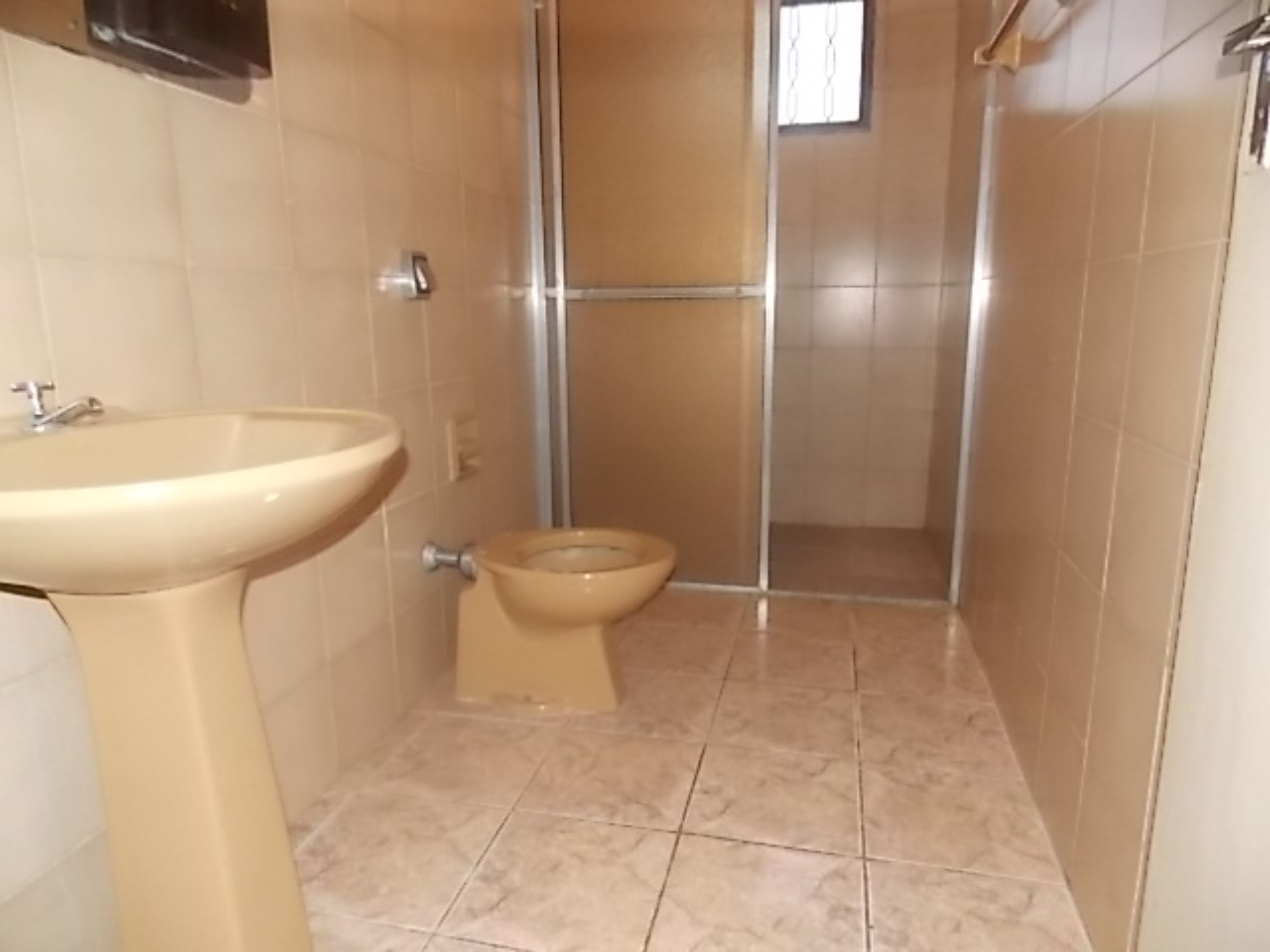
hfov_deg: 73.9
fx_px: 844
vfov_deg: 58.9
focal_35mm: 23
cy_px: 476
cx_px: 635
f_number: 3.1
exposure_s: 1/30
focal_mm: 4
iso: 200
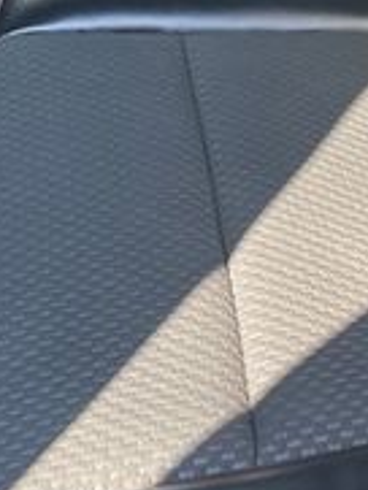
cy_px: -141
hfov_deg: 15.4
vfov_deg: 19.7
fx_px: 1303
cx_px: 460
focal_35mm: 92
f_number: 1.6
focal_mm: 4.2
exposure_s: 1/121
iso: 40
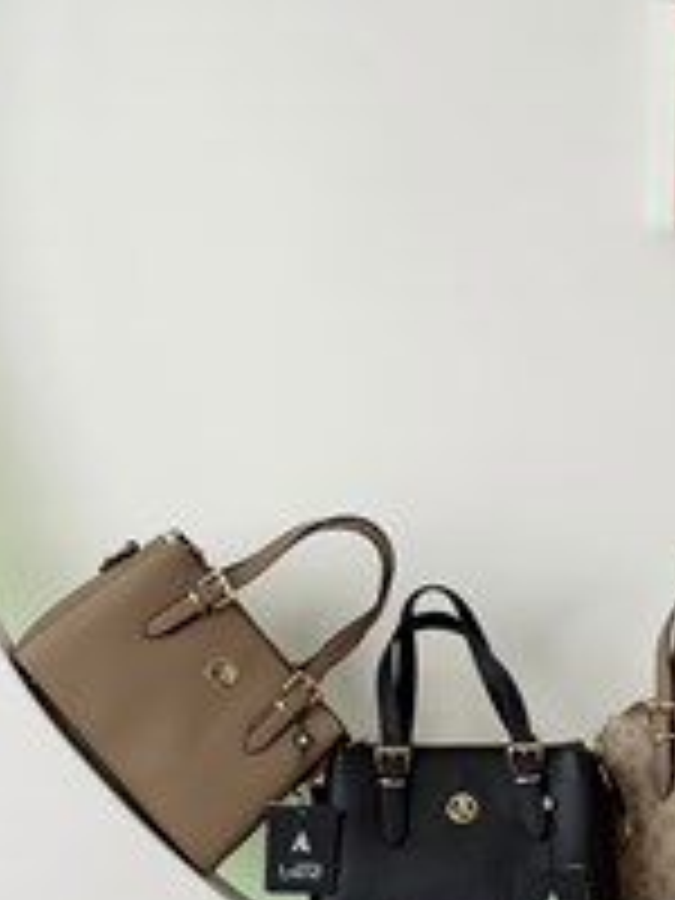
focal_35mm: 99
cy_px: 529
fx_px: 2574
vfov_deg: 19.8
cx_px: 468
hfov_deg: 14.9
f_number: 1.78
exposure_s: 1/257
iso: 64
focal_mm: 6.76
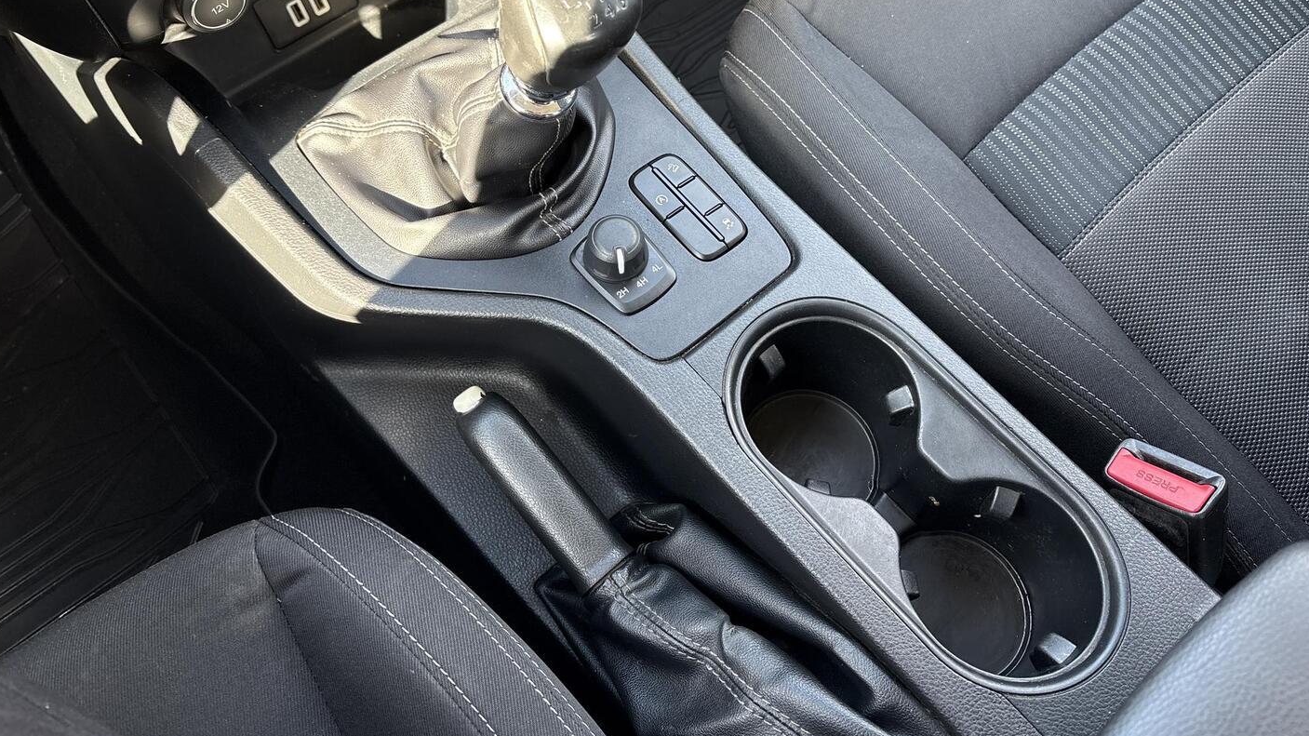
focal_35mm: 29
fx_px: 1006
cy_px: 240
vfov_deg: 39.6
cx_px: 657
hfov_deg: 66.1
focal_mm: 5.96
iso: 125
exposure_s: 1/90
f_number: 1.6
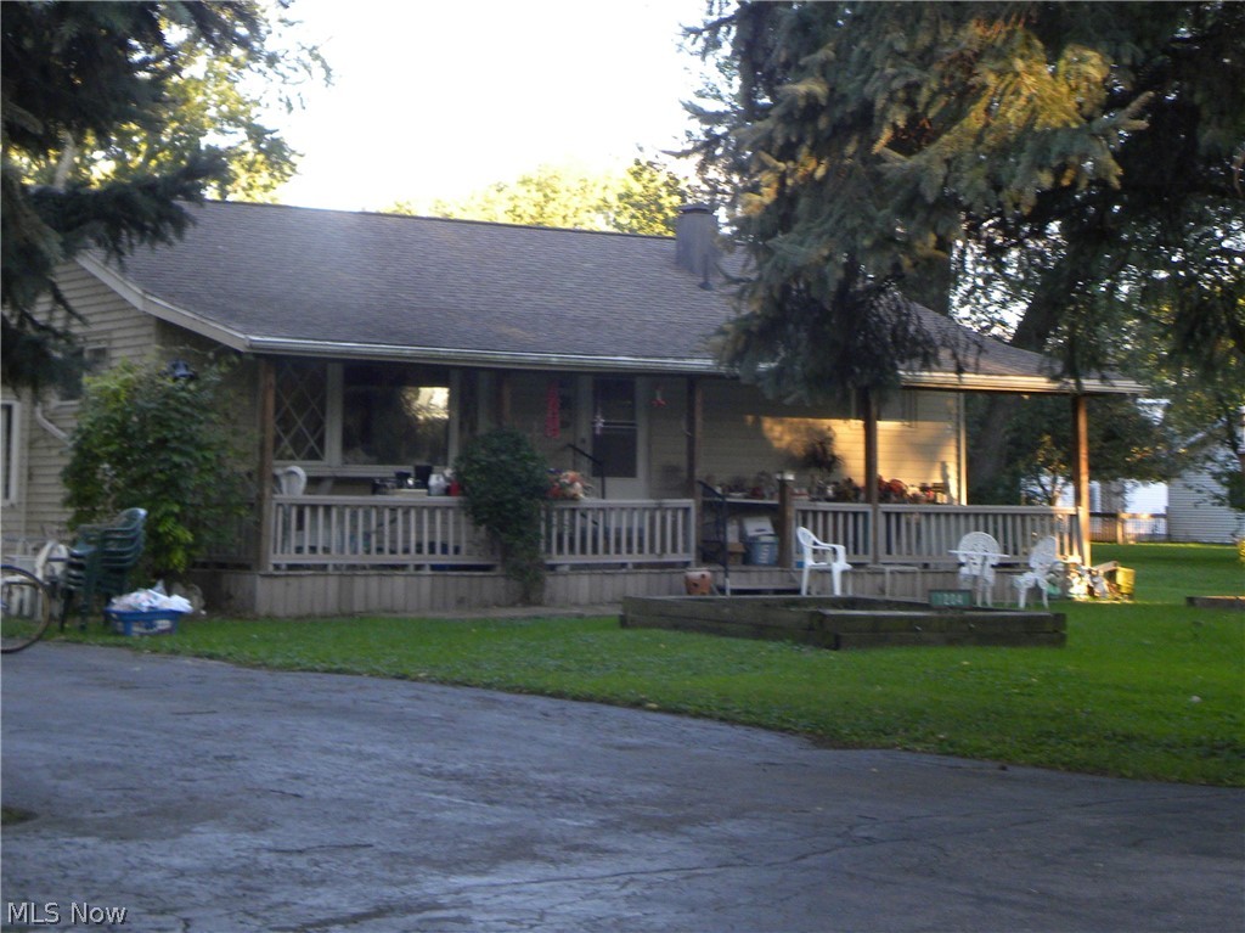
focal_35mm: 58
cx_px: 622
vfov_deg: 25.2
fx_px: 2085
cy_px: 466
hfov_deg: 33.2
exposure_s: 1/55.2
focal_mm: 10.3
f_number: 4
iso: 149
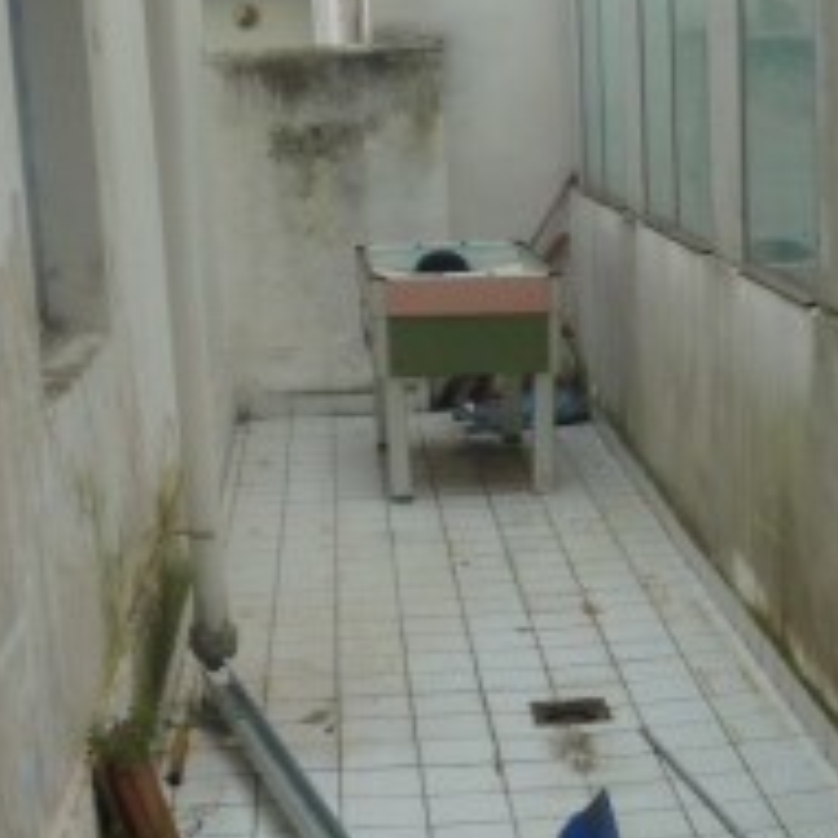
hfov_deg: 23.1
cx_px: 654
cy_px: 584
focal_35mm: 74
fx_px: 2027
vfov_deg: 23.2
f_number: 3.3
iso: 160
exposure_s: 1/100
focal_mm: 4.1
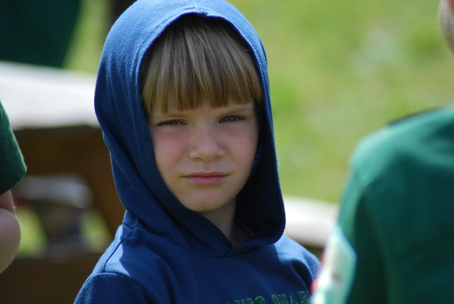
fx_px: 3787
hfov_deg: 6.9
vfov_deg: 4.6
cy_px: 152
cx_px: 227
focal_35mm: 300
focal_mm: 200
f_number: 5
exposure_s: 1/640
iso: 200
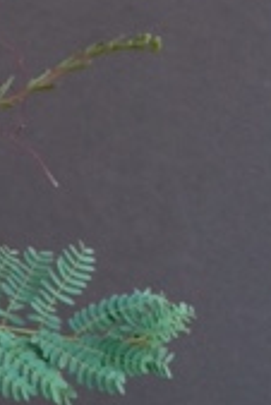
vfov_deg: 17.9
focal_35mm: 114
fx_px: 1285
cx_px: -254
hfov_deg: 11.0
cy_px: 117
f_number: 2.2
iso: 40
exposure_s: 1/40
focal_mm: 4.15
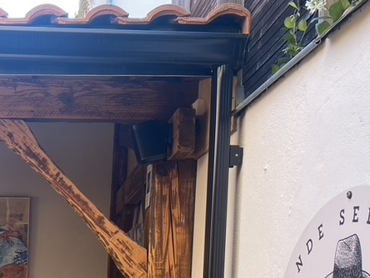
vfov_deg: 23.2
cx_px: 17
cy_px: 291
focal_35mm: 60
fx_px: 641
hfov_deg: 30.3
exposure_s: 1/125
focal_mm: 4.25
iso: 32
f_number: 1.8
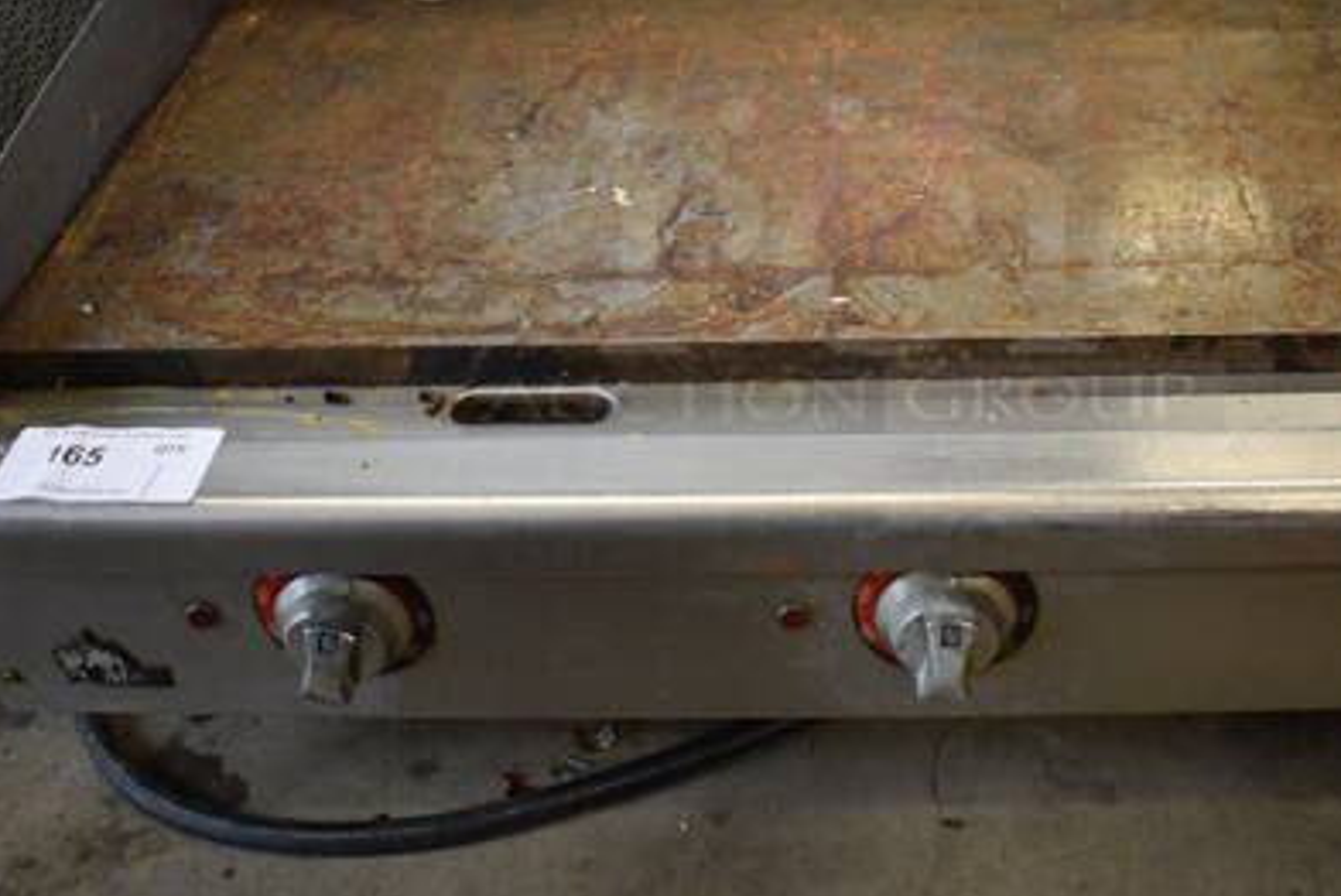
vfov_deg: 31.5
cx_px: 845
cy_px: 253
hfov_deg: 45.9
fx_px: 1566
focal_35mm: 42
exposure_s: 1/125
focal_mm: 18
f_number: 3.5
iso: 900
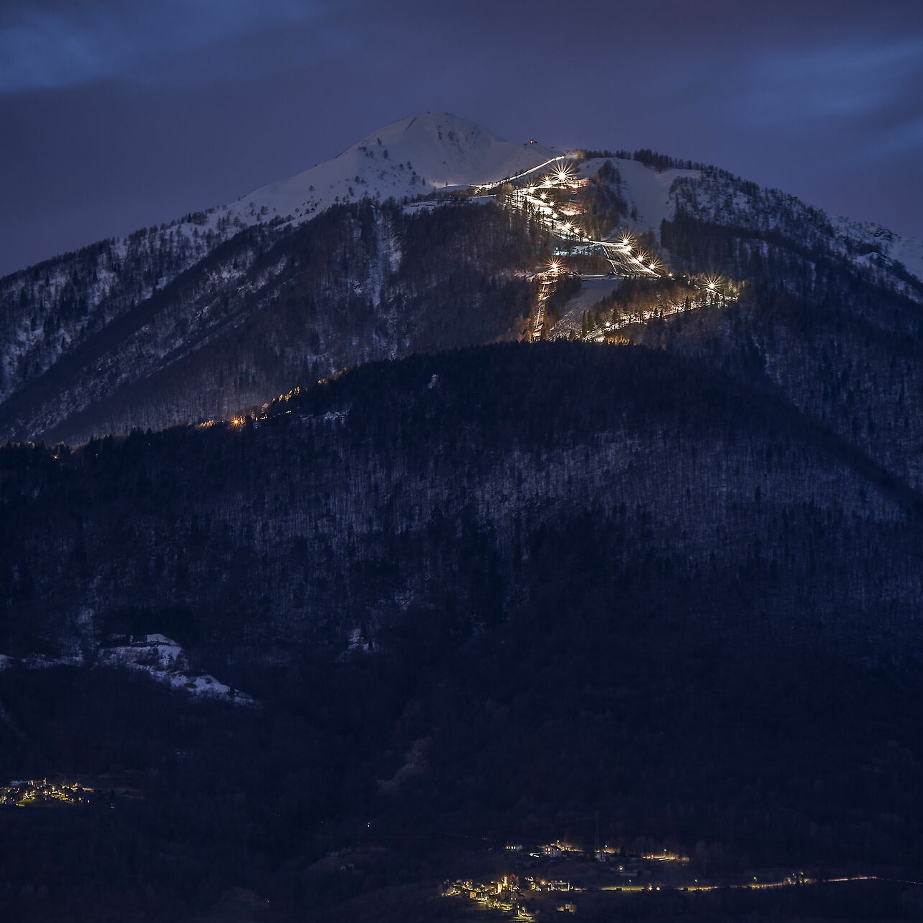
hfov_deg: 8.5
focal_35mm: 206
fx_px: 6214
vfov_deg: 8.5
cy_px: 645
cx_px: 535
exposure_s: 30
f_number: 2.8
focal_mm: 130
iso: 100
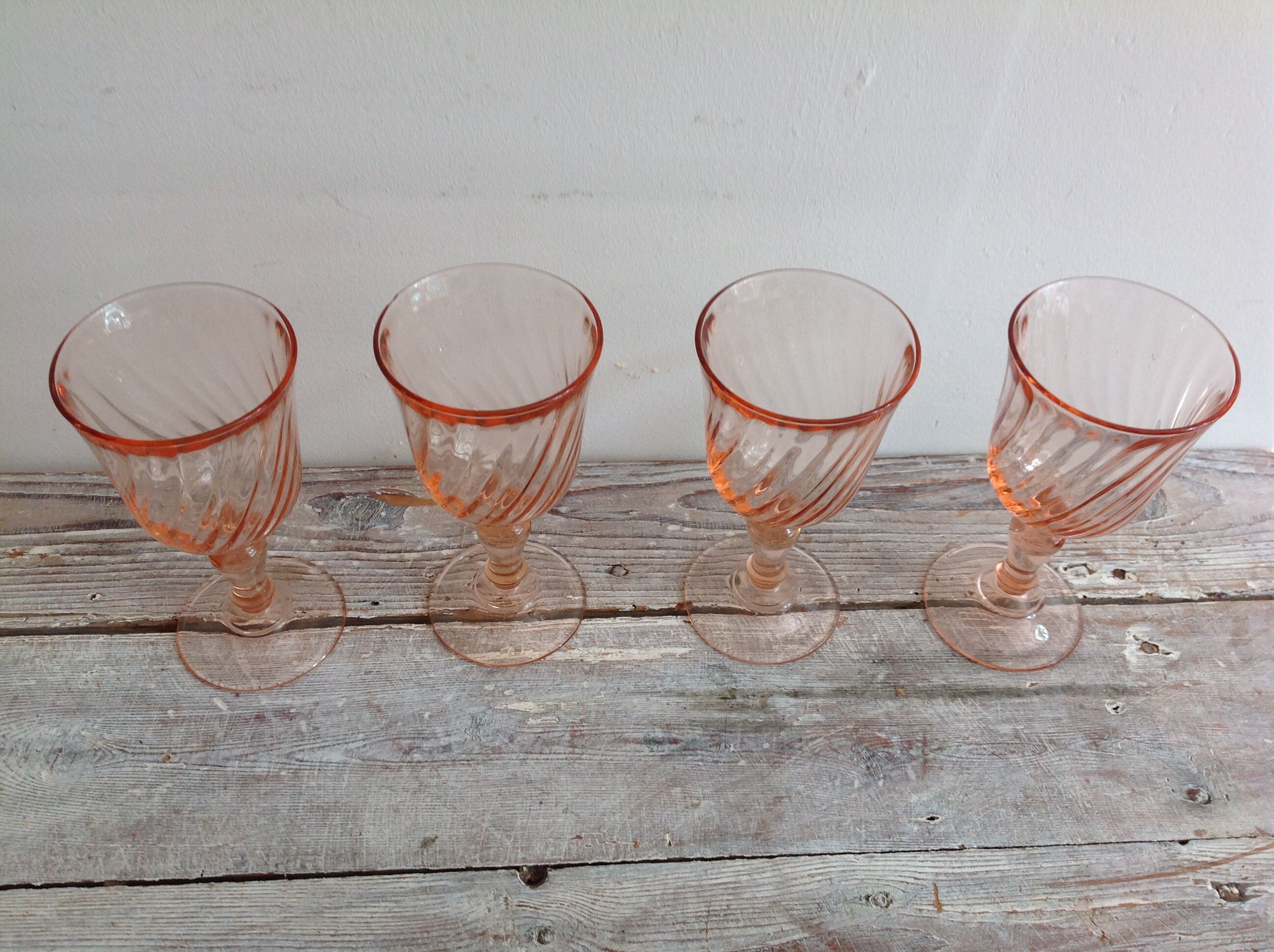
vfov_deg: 40.6
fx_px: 1286
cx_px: 637
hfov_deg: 52.7
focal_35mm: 35
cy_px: 476
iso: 64
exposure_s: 1/40
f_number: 2.4
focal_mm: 4.28
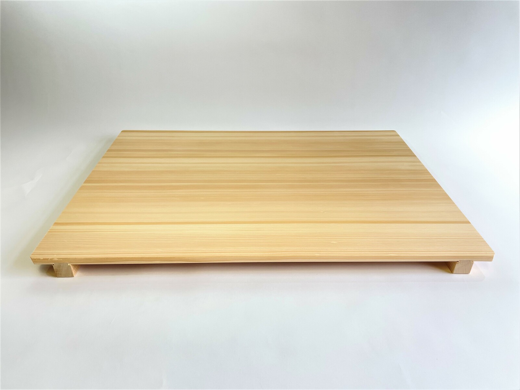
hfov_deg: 67.3
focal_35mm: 26
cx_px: 260
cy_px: 195
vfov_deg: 53.1
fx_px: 391
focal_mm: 4.2
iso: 64
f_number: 1.6
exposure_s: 1/120
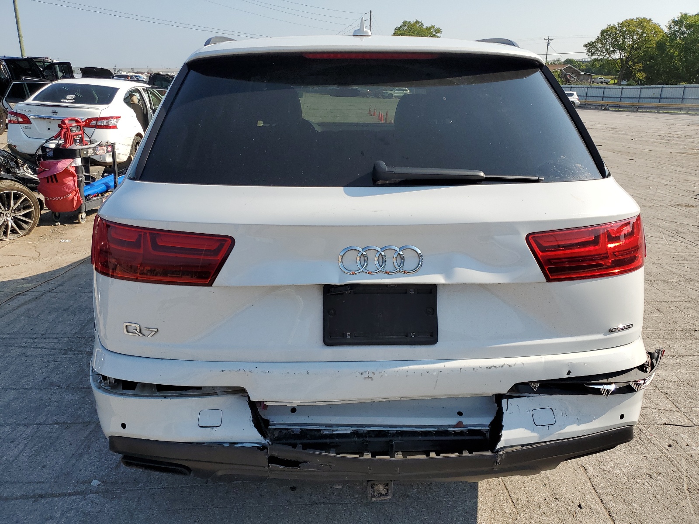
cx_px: 350
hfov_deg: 67.3
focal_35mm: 26
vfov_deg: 53.1
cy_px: 262
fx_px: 525
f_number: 1.5
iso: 50
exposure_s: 1/3333
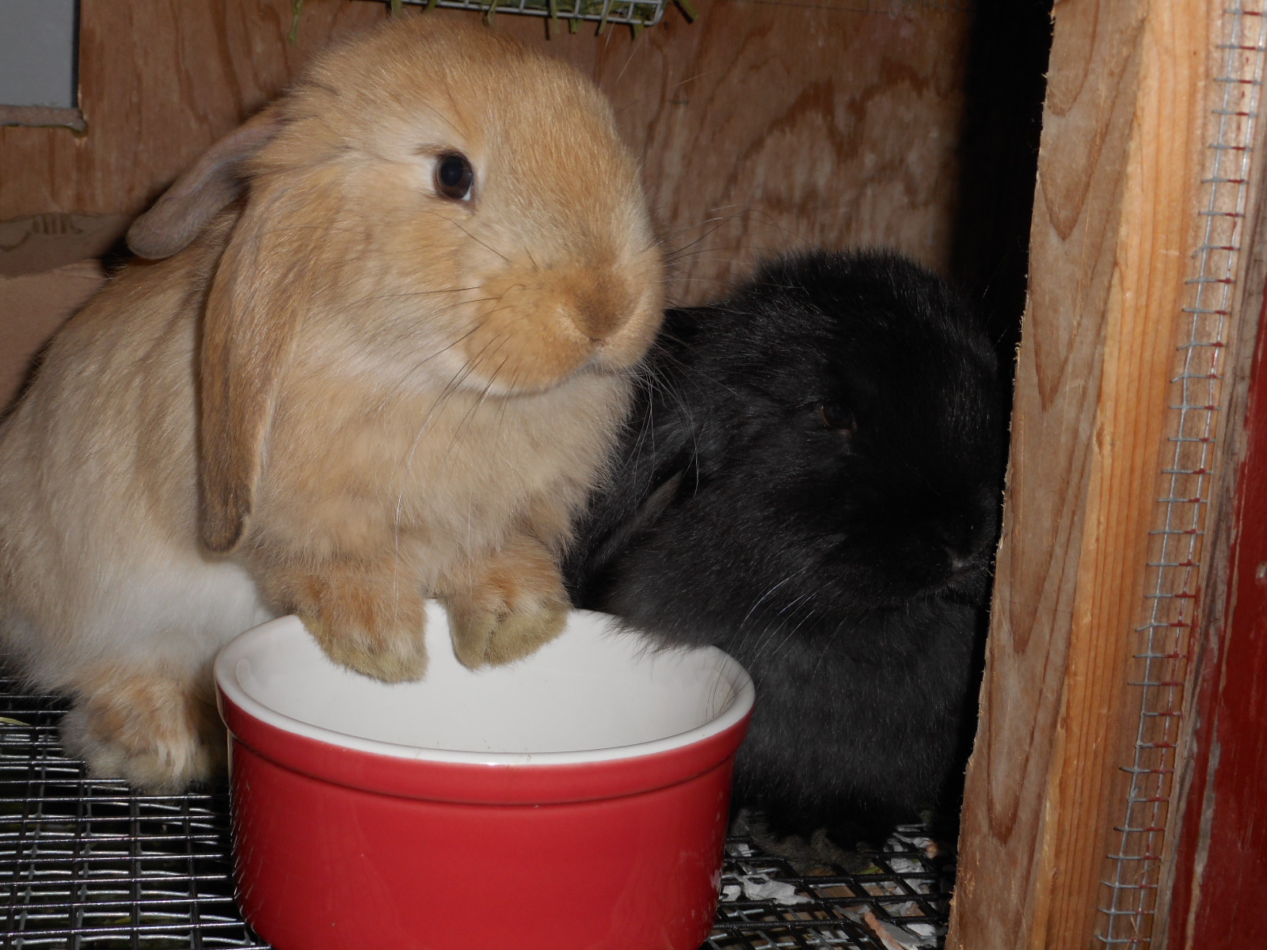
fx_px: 1867
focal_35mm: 51
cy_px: 475
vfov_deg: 28.6
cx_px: 634
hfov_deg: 37.5
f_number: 4.9
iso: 80
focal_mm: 9.1
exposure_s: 1/60
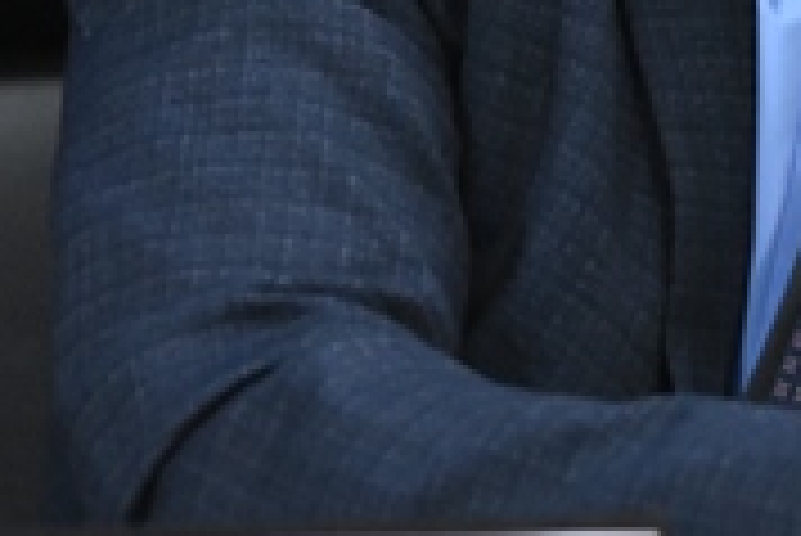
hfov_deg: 3.9
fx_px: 11757
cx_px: 900
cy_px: -266
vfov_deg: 2.6
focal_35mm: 528
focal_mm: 98
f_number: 5
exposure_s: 1/60
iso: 3200
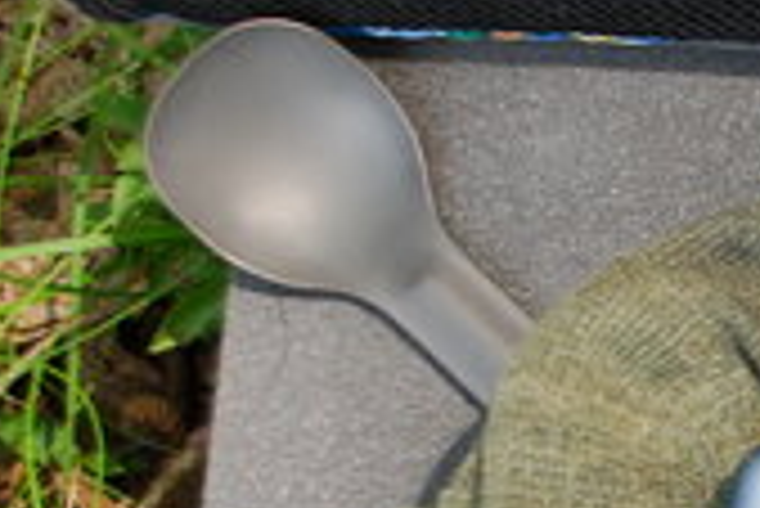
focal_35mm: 199
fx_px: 4205
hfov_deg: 9.4
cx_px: 1691
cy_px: 553
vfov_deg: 6.9
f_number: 5
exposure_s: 1/100
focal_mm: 28
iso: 200
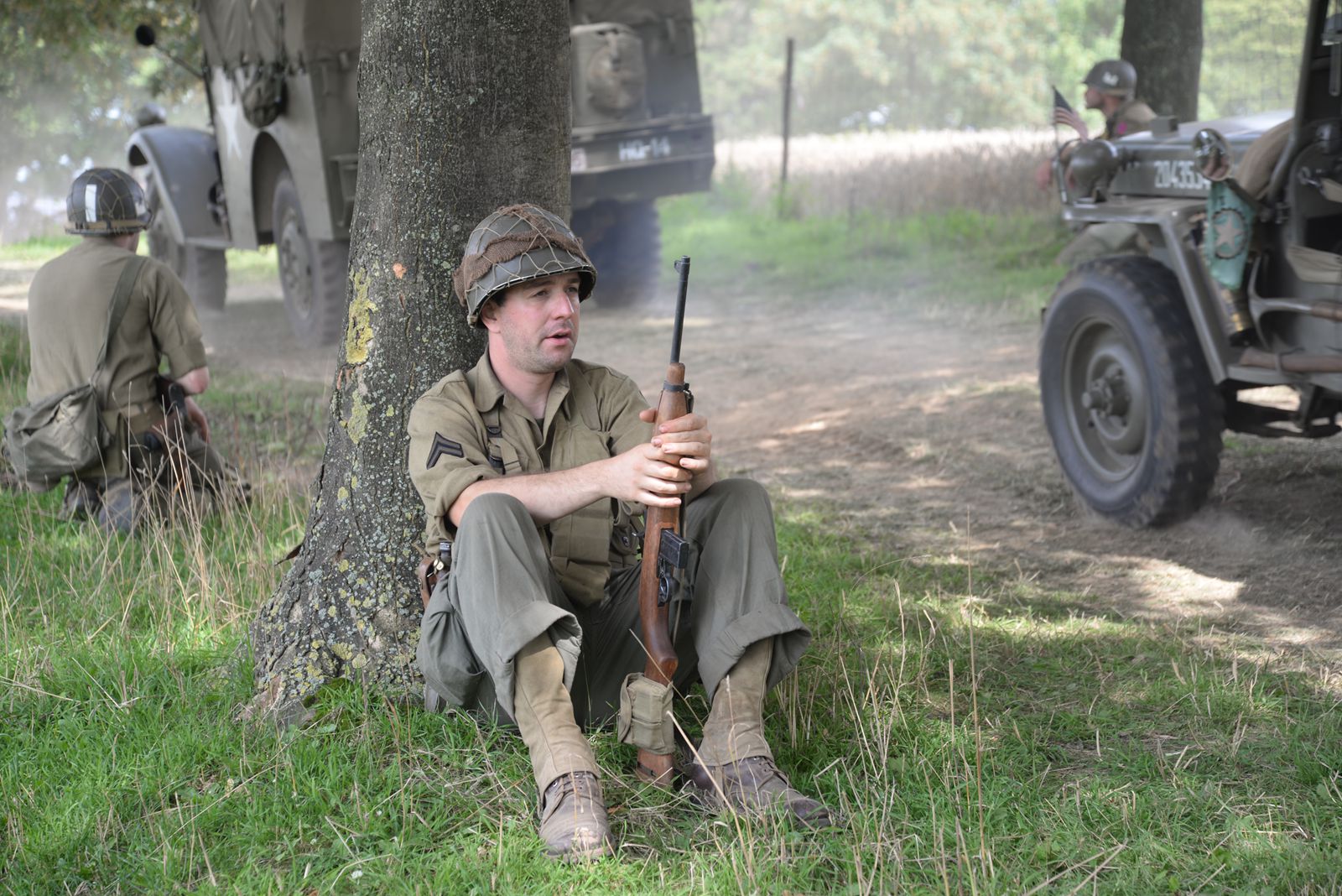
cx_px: 671
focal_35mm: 85
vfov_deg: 16.1
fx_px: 3170
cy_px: 448
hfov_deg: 23.9
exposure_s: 1/60
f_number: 4.5
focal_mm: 85
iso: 100
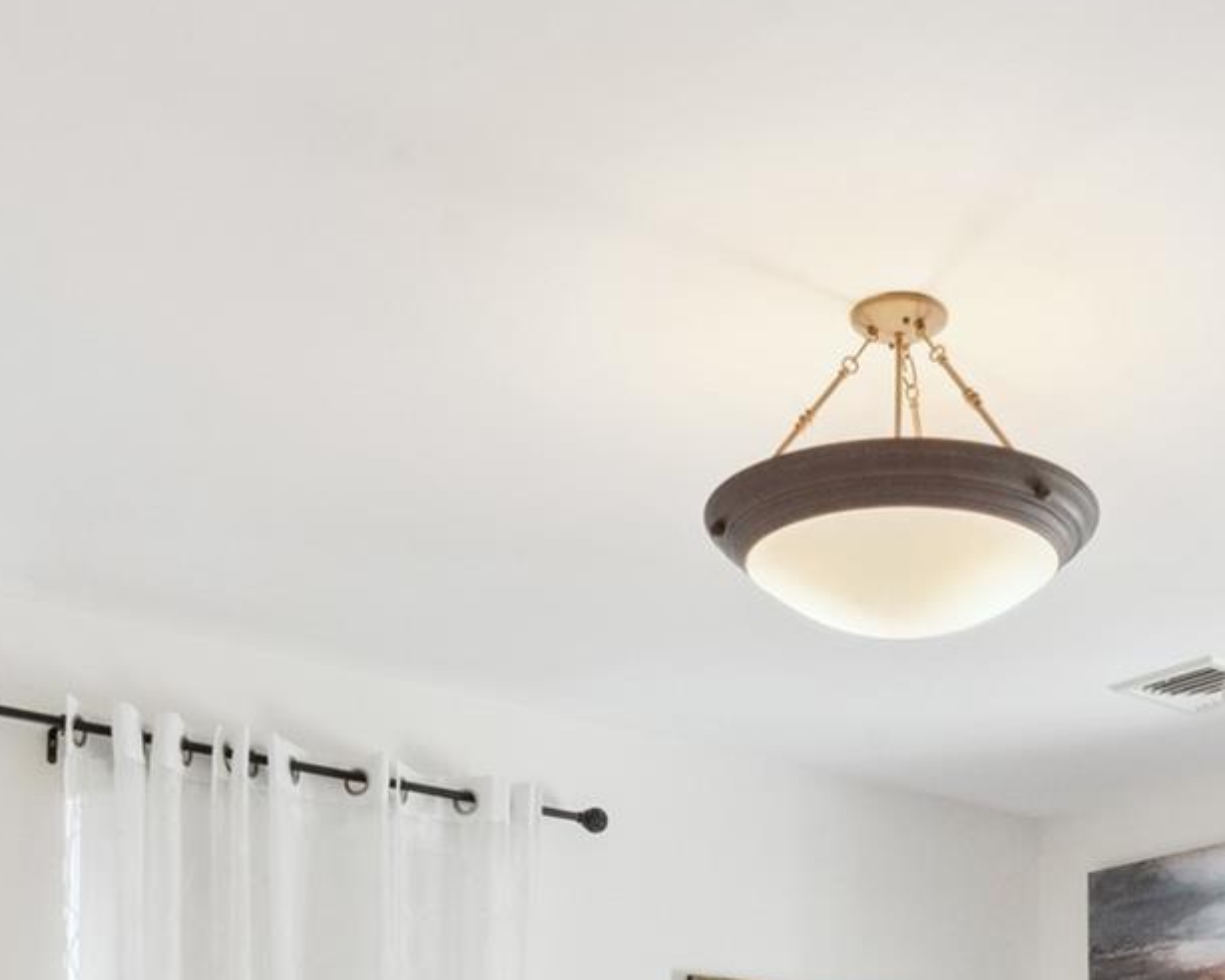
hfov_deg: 36.5
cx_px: 910
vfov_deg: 26.5
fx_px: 1813
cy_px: 1212
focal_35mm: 50
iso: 1000
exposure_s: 1/80
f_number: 13
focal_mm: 16
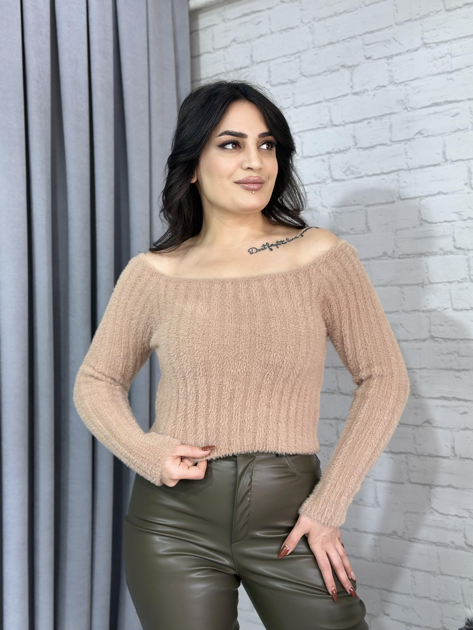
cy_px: 315
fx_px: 875
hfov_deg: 30.3
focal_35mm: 48
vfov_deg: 39.7
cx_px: 236
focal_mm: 6.86
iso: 64
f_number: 1.78
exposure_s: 1/100
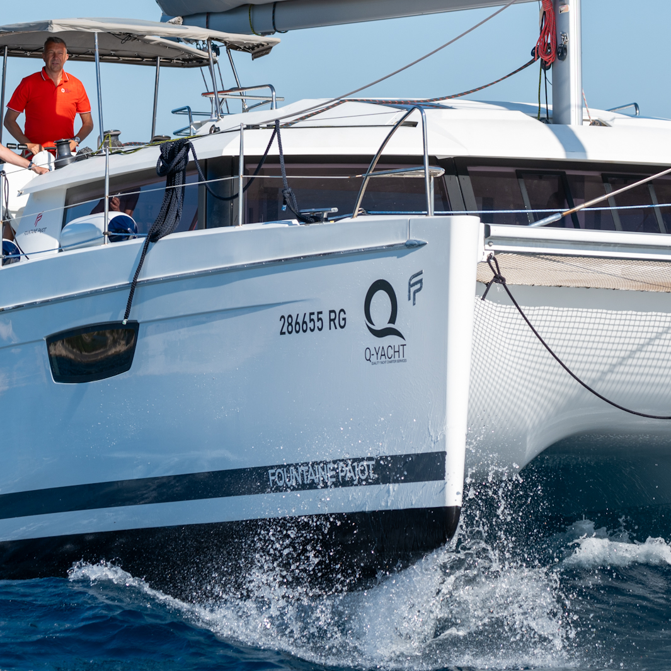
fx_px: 5373
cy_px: 272
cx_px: 379
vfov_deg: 7.1
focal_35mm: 245
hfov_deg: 7.1
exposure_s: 1/1000
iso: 125
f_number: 5.6
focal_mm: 150
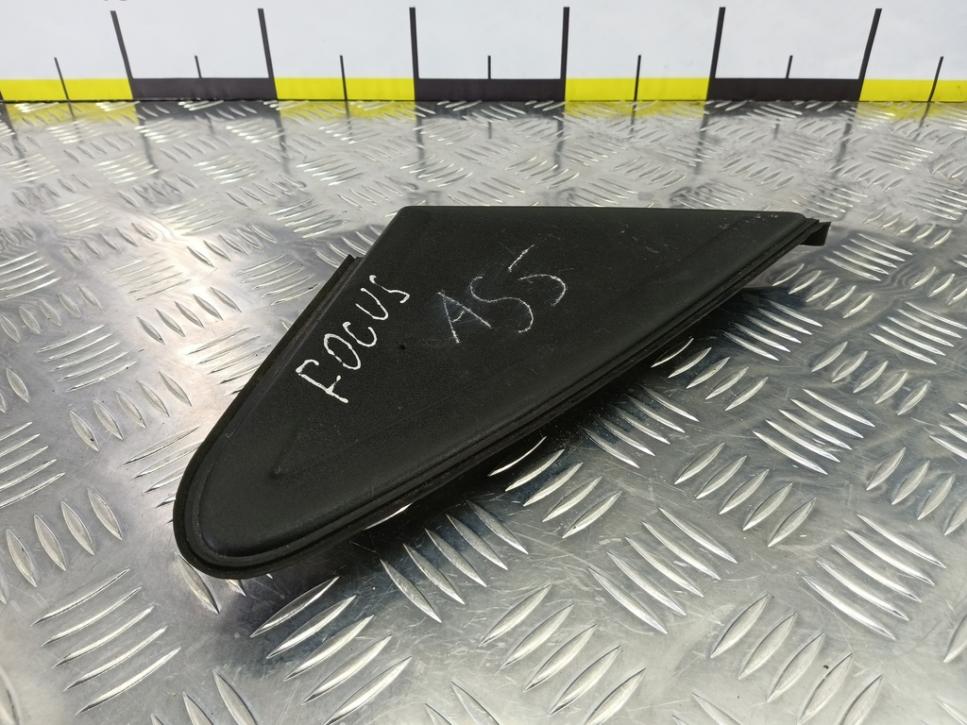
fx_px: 643
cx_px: 484
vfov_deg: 58.9
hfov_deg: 73.9
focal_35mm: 23
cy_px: 362
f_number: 1.6
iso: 136
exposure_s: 1/50
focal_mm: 4.11
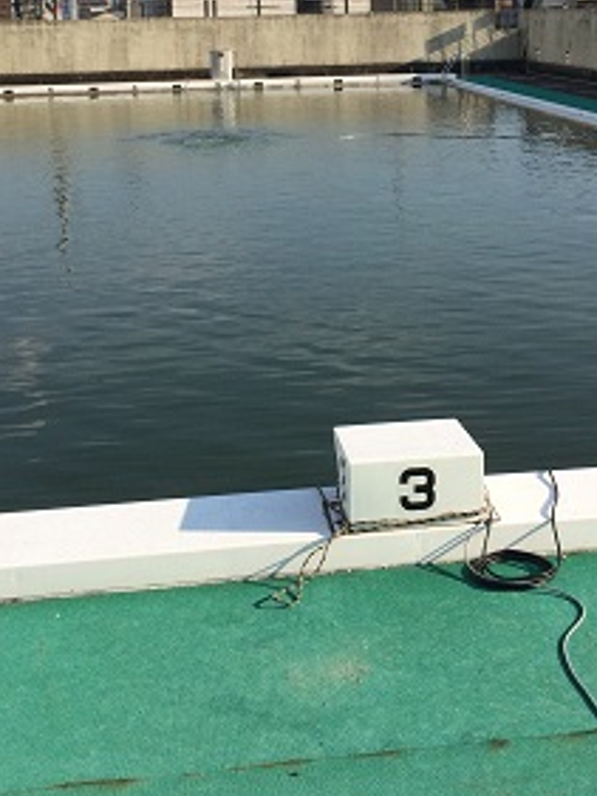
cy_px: 140
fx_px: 1264
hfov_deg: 26.5
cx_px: 376
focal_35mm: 55
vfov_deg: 33.7
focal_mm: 4.15
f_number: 2.2
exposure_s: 1/1953
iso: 32
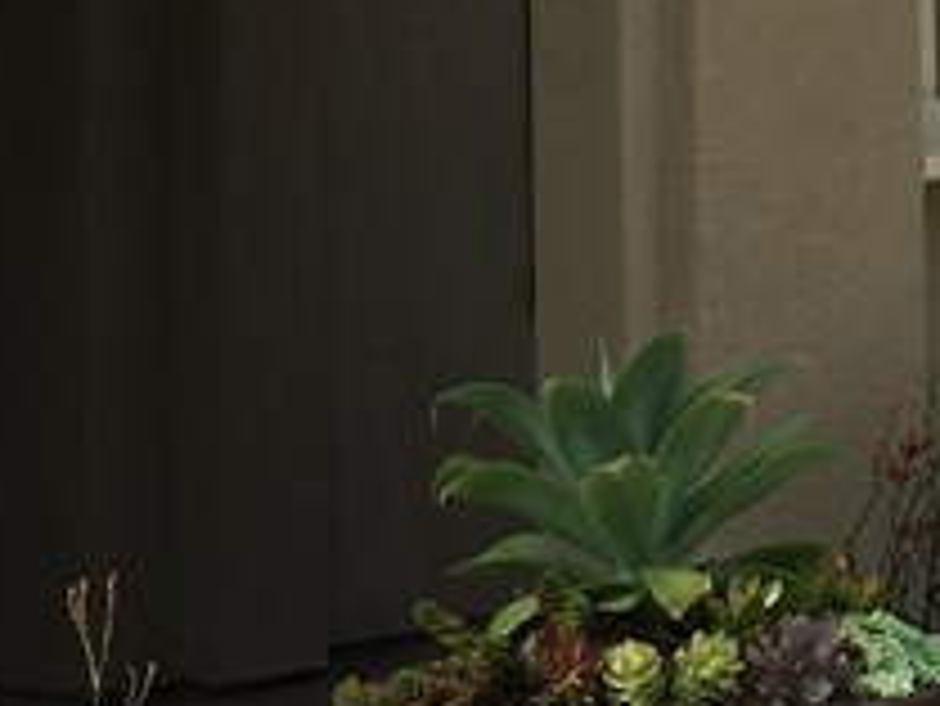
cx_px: 1264
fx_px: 3858
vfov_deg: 10.4
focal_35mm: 142
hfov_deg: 13.3
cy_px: -22
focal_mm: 4.15
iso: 32
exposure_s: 1/1041
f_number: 2.2
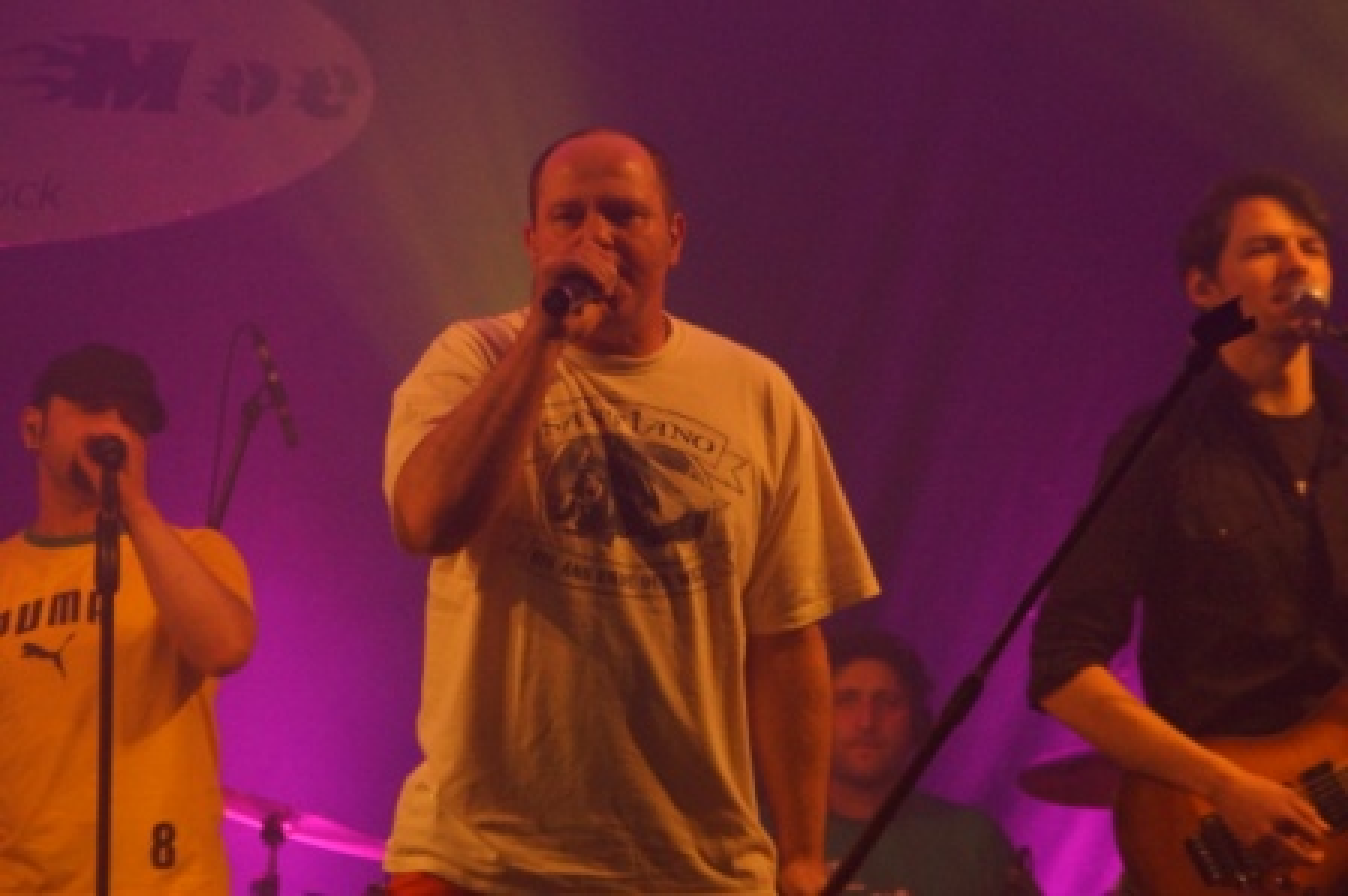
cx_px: 674
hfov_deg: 9.2
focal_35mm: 225
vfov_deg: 6.1
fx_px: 8419
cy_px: 448
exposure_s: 1/40
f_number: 6.3
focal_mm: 150
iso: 3200
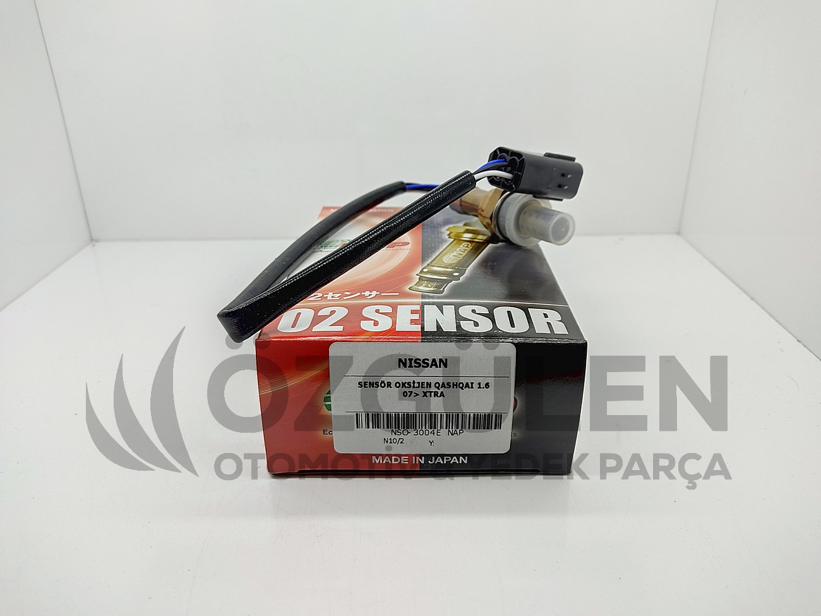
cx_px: 410
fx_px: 617
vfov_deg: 53.1
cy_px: 308
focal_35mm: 26
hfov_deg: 67.3
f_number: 1.79
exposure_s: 1/105
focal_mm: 4.74
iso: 100
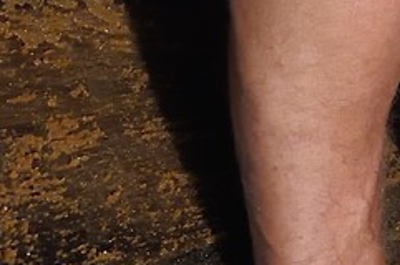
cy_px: -162
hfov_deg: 12.2
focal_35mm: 93
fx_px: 1032
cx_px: 1142
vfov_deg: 13.6
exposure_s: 1/6
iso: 3200
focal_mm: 14
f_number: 4.5
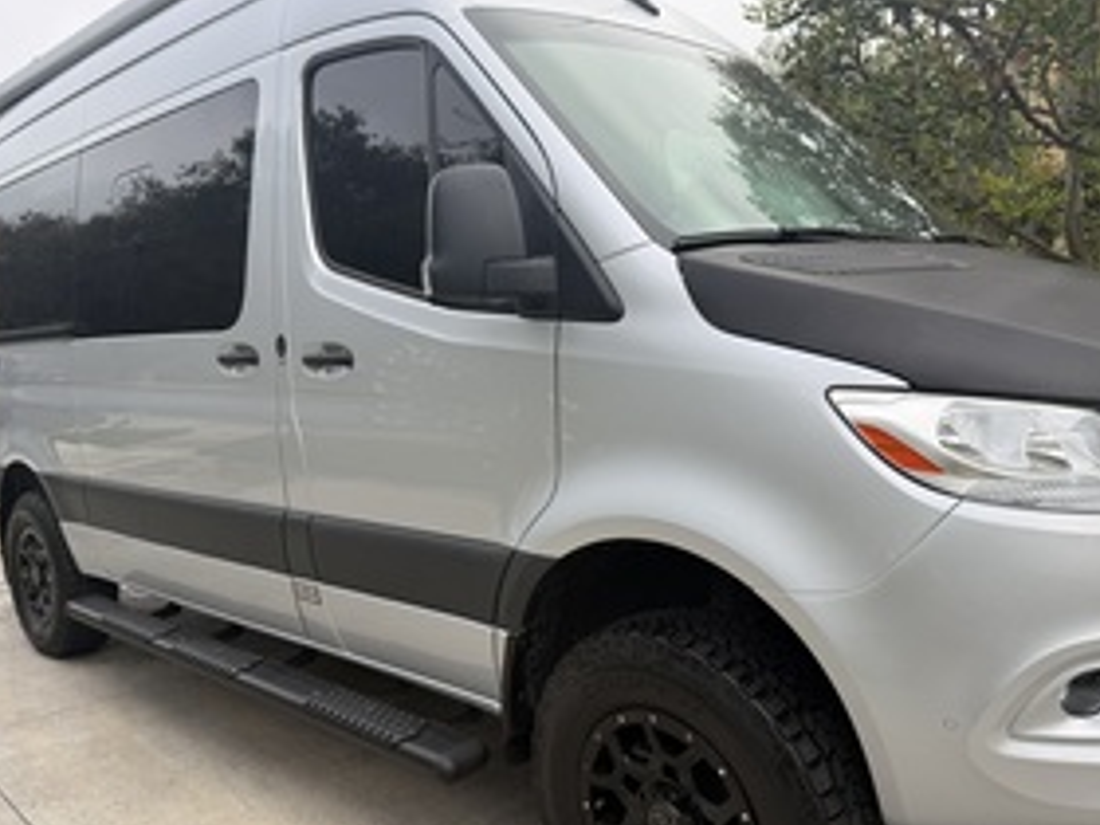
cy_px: 426
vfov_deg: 46.8
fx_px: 953
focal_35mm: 30
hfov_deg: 59.9
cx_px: 511
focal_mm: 6.76
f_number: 1.78
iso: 80
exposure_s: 1/822
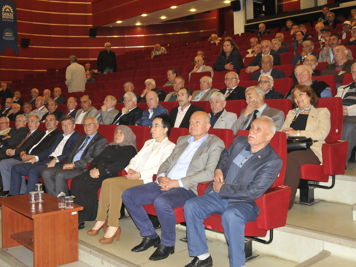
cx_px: 124
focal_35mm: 39
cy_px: 119
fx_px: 401
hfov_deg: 47.2
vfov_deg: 36.8
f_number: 5
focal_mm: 20
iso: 800
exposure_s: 1/60
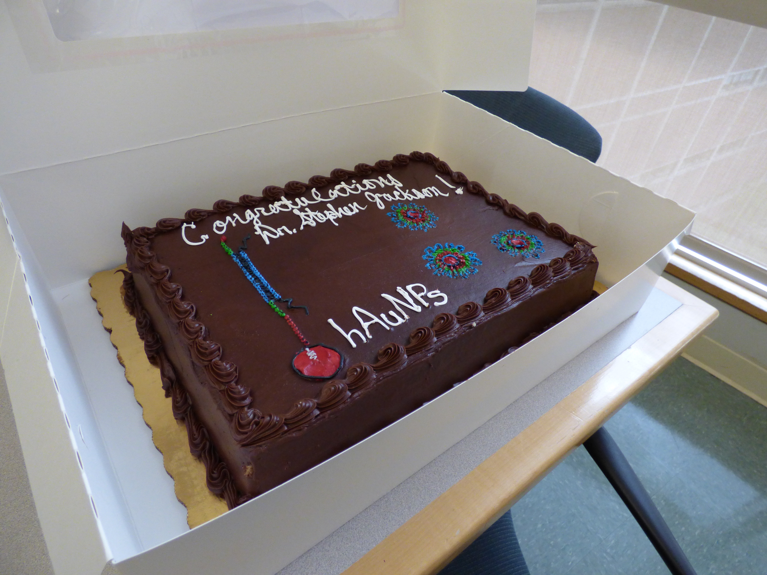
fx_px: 443
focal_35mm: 20
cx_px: 384
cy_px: 288
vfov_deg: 66.0
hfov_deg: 81.7
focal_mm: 3.58
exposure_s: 1/60
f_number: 2.8
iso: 400
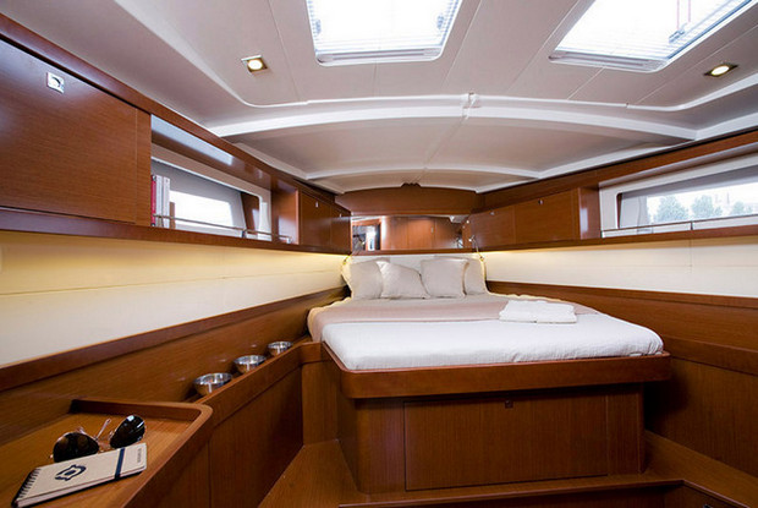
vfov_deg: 73.9
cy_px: 254
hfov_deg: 96.7
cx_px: 379
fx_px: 337
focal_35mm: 16
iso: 200
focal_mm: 16
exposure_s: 1/3
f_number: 14
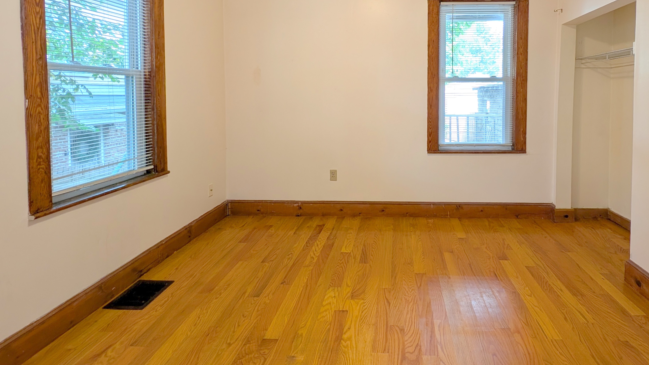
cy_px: 110
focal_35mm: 18
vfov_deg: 59.0
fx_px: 310
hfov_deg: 91.6
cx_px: 385
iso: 37
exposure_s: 1/24
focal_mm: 2.23
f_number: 1.95
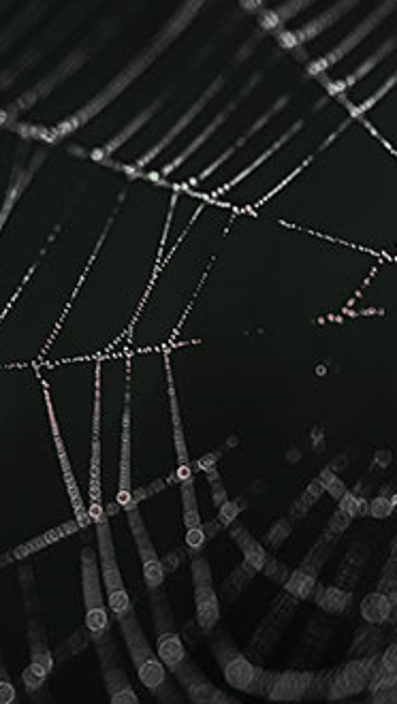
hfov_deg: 3.7
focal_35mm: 333
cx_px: 350
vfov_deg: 6.5
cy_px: 353
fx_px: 6222
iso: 180
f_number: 8.5
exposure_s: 1/250
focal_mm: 210
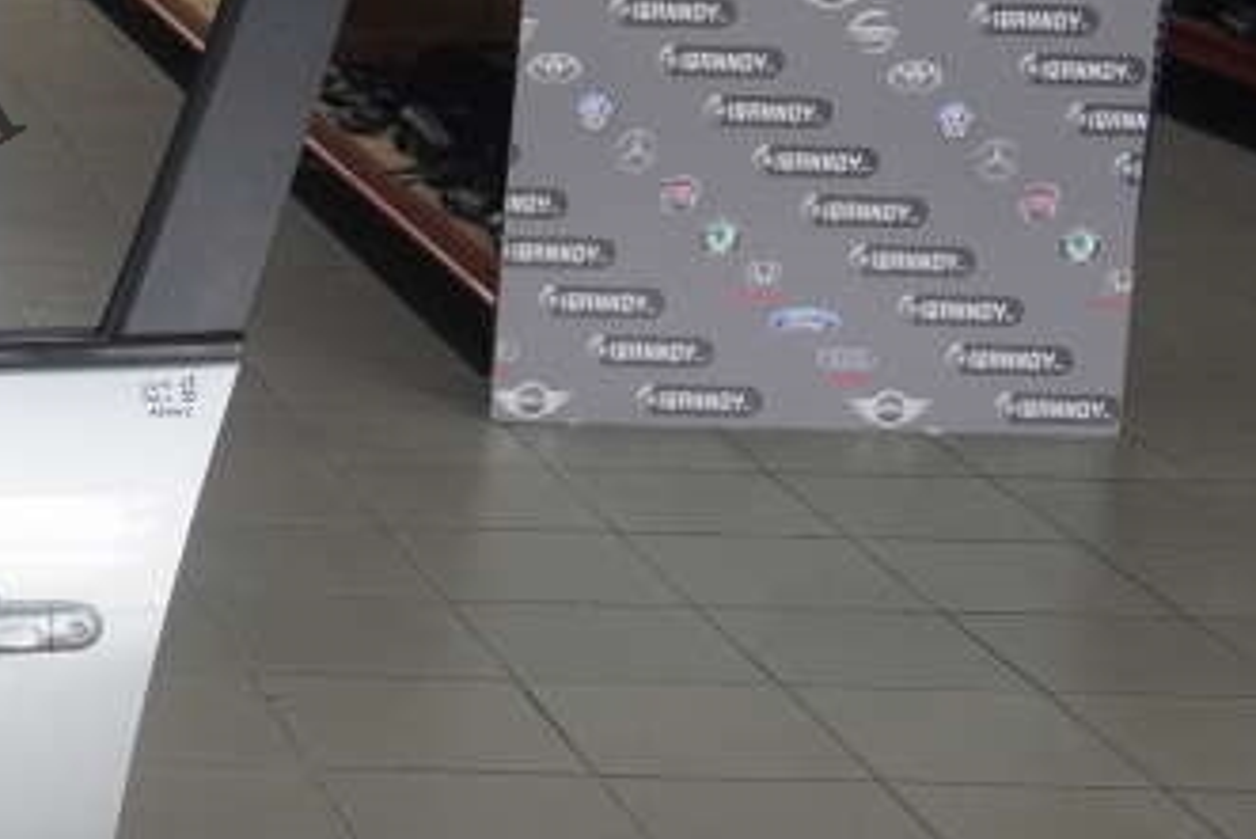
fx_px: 3653
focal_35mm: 105
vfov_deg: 13.1
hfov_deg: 17.7
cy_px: 442
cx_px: -562
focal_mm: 21
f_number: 4
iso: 1000
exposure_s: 1/160
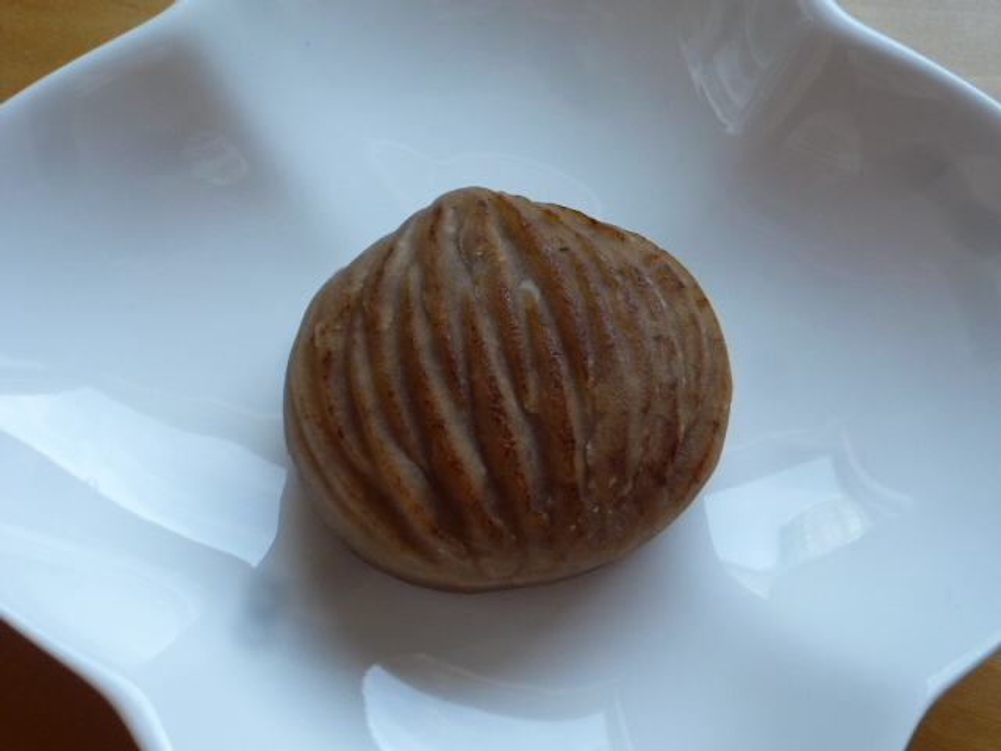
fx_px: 1562
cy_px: 376
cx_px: 500
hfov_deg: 35.5
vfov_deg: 27.0
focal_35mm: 54
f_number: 5.2
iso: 250
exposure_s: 1/50
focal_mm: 9.5
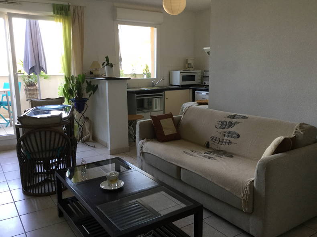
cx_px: 158
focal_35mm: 31
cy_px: 118
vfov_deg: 45.4
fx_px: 284
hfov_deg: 58.4
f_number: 2.4
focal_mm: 3.3
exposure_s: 1/33
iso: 40
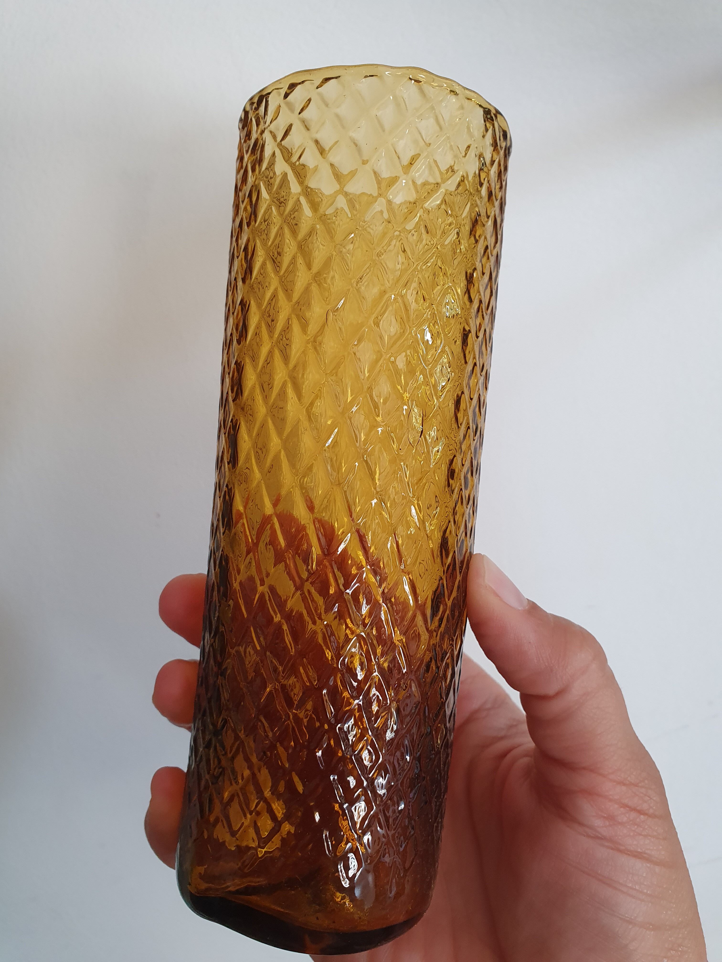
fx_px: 723
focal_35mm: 26
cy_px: 481
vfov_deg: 67.3
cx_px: 361
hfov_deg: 53.1
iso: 200
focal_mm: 4.32
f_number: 2.4
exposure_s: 1/60
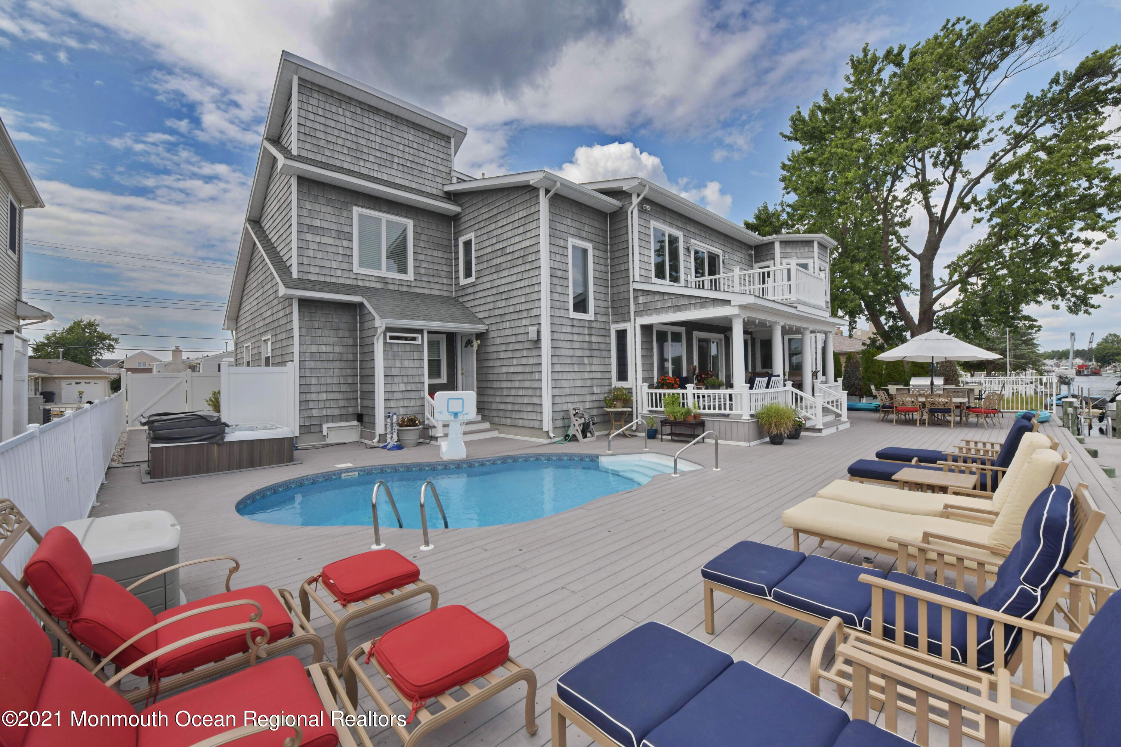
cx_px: 560
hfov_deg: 104.3
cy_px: 374
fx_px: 436
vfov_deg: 81.2
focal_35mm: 14
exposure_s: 1/800
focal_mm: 14
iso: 640
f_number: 14
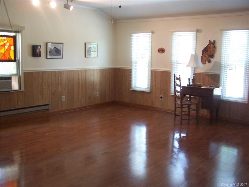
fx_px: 273
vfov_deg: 37.7
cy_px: 94
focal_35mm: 38
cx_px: 124
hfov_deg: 49.0
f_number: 2.8
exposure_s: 1/10
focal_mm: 6.3
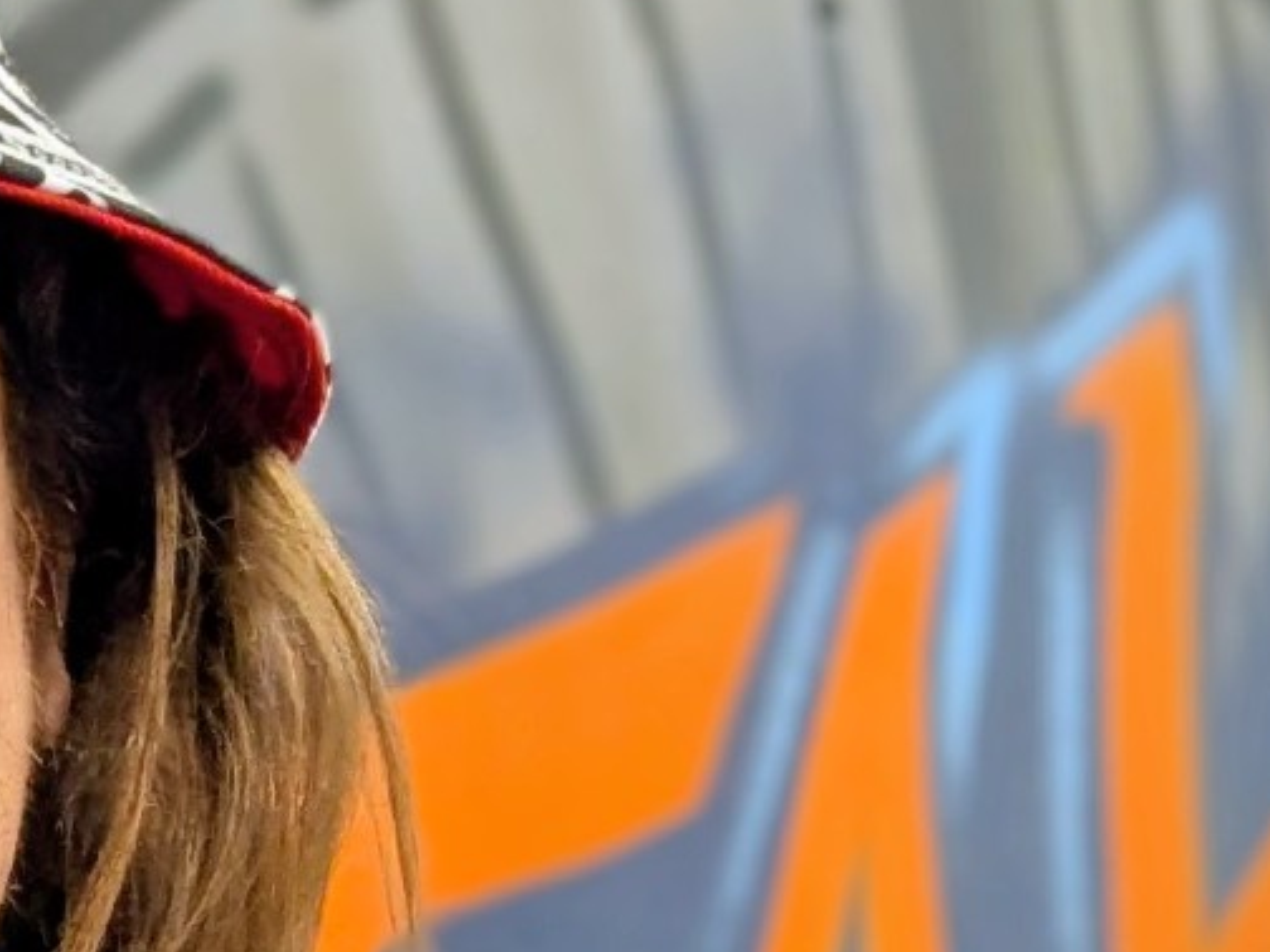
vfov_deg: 18.8
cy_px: 627
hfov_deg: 21.6
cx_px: -541
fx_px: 2862
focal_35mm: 78
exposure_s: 1/100
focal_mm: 6.81
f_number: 1.85
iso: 349
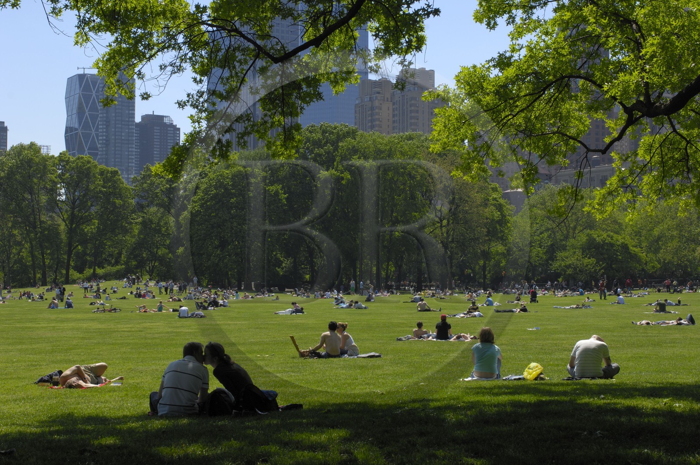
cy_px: 232
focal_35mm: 60
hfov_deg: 33.4
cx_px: 350
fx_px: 1165
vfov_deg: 22.6
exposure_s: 1/200
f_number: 11
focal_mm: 40
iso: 100
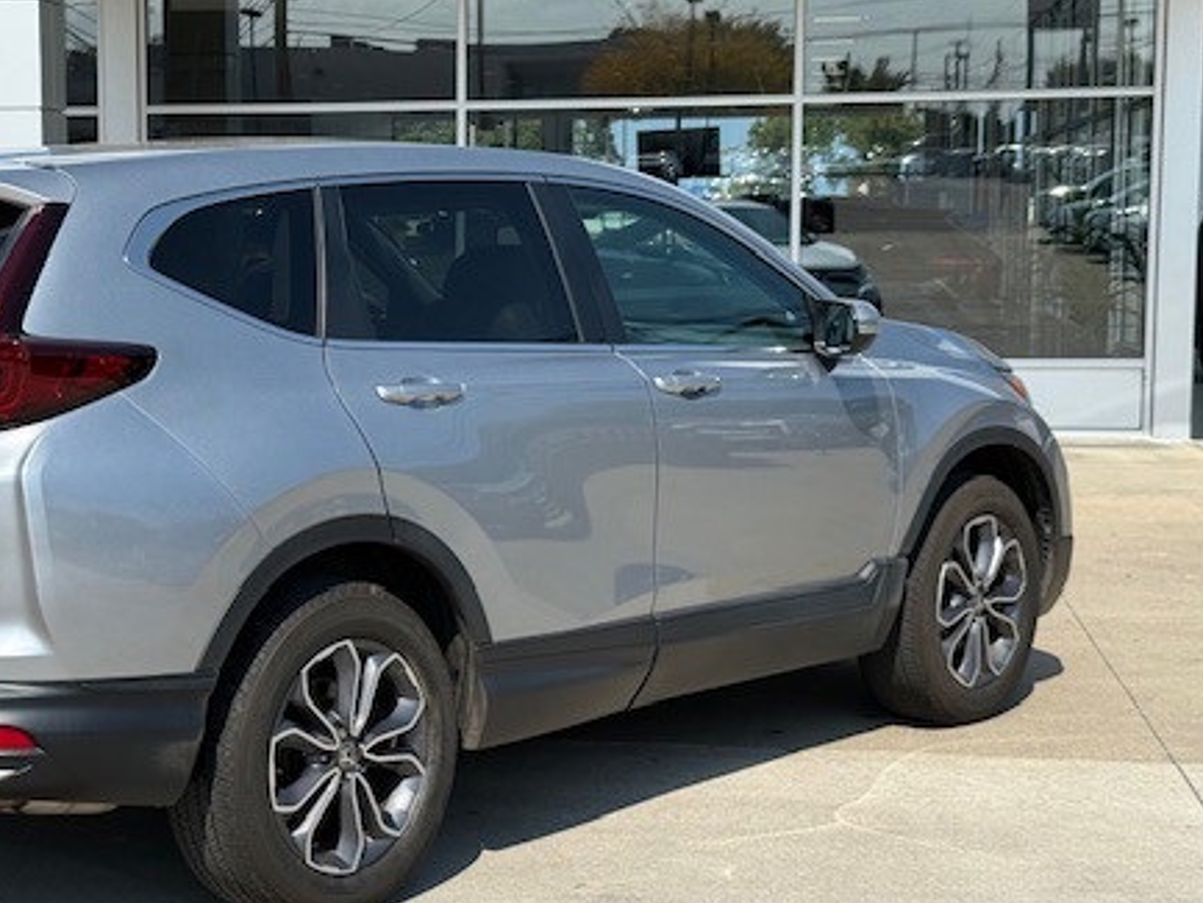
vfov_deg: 20.7
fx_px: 2468
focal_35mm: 71
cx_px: 322
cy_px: 478
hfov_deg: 27.1
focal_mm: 6.76
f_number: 1.78
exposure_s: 1/5208
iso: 80
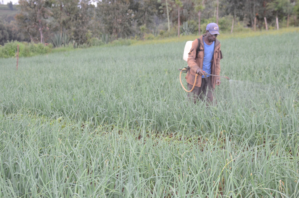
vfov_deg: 17.4
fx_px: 646
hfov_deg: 26.0
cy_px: 99
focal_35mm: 78
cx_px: 150
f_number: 5.3
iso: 800
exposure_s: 1/250
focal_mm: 52
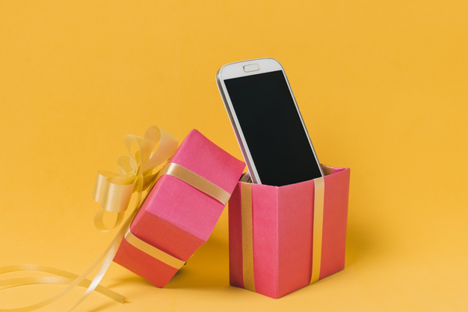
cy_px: 156
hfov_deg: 37.9
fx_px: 682
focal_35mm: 52
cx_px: 234
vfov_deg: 25.7
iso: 250
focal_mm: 35
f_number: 7.1
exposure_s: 1/160
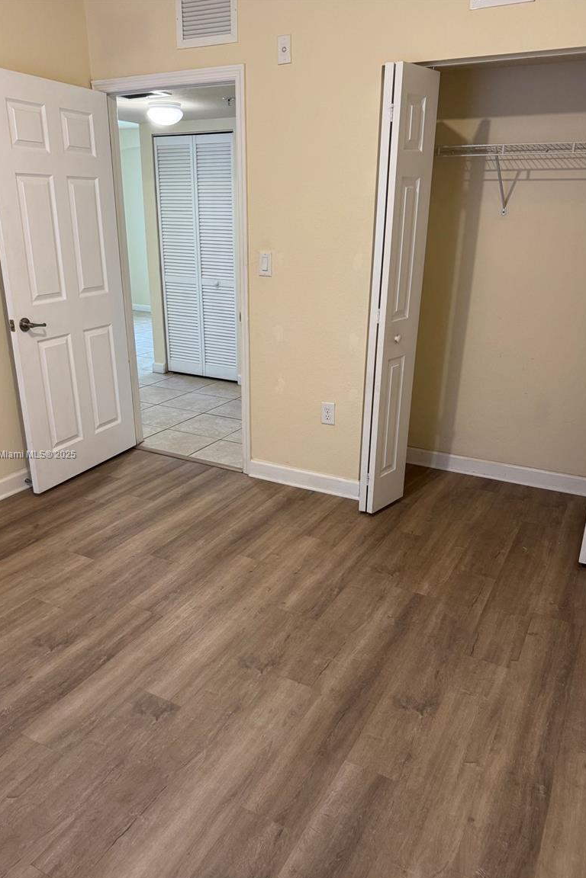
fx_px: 635
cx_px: 279
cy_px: 455
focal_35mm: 26
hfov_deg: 49.5
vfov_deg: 69.4
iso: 250
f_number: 1.78
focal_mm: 6.76
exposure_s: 1/60
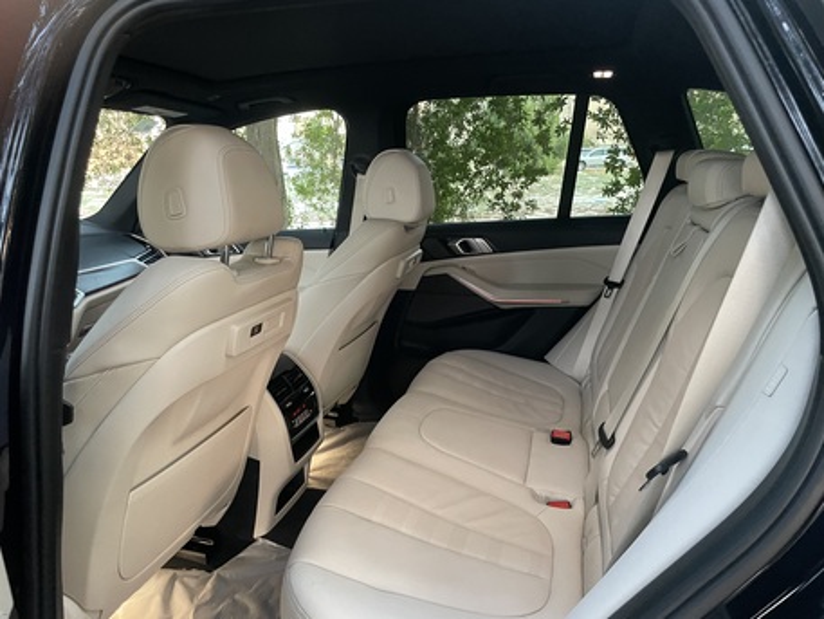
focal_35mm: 26
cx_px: 412
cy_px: 310
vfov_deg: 53.1
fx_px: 619
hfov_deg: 67.3
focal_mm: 4.2
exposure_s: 1/50
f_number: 1.6
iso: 500
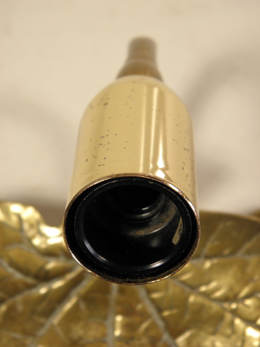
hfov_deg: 18.4
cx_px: 130
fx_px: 801
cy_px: 174
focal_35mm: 80
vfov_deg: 24.4
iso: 100
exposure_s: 1/50
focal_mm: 14.3
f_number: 4.4
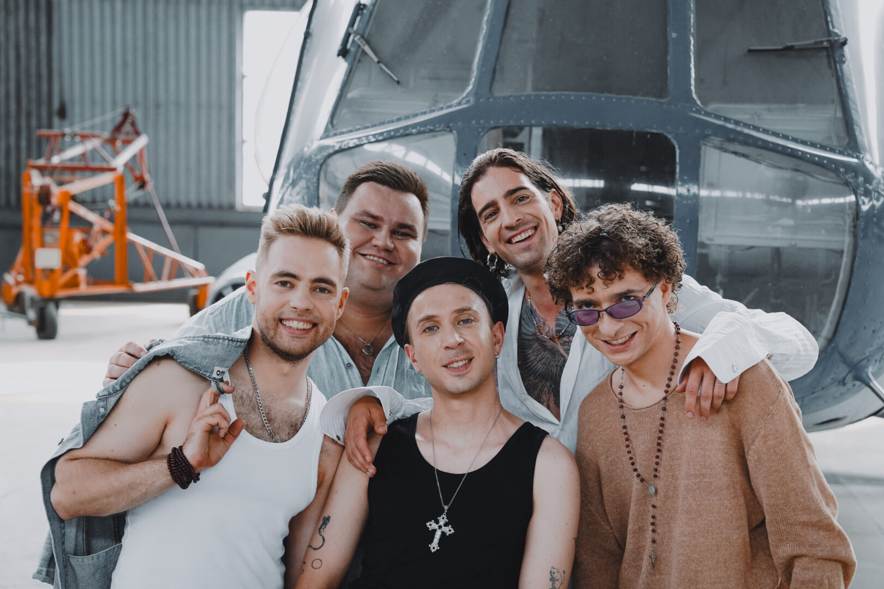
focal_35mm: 70
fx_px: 1719
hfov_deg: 28.8
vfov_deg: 19.5
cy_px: 294
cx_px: 442
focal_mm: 70
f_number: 5
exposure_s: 1/250
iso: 3200
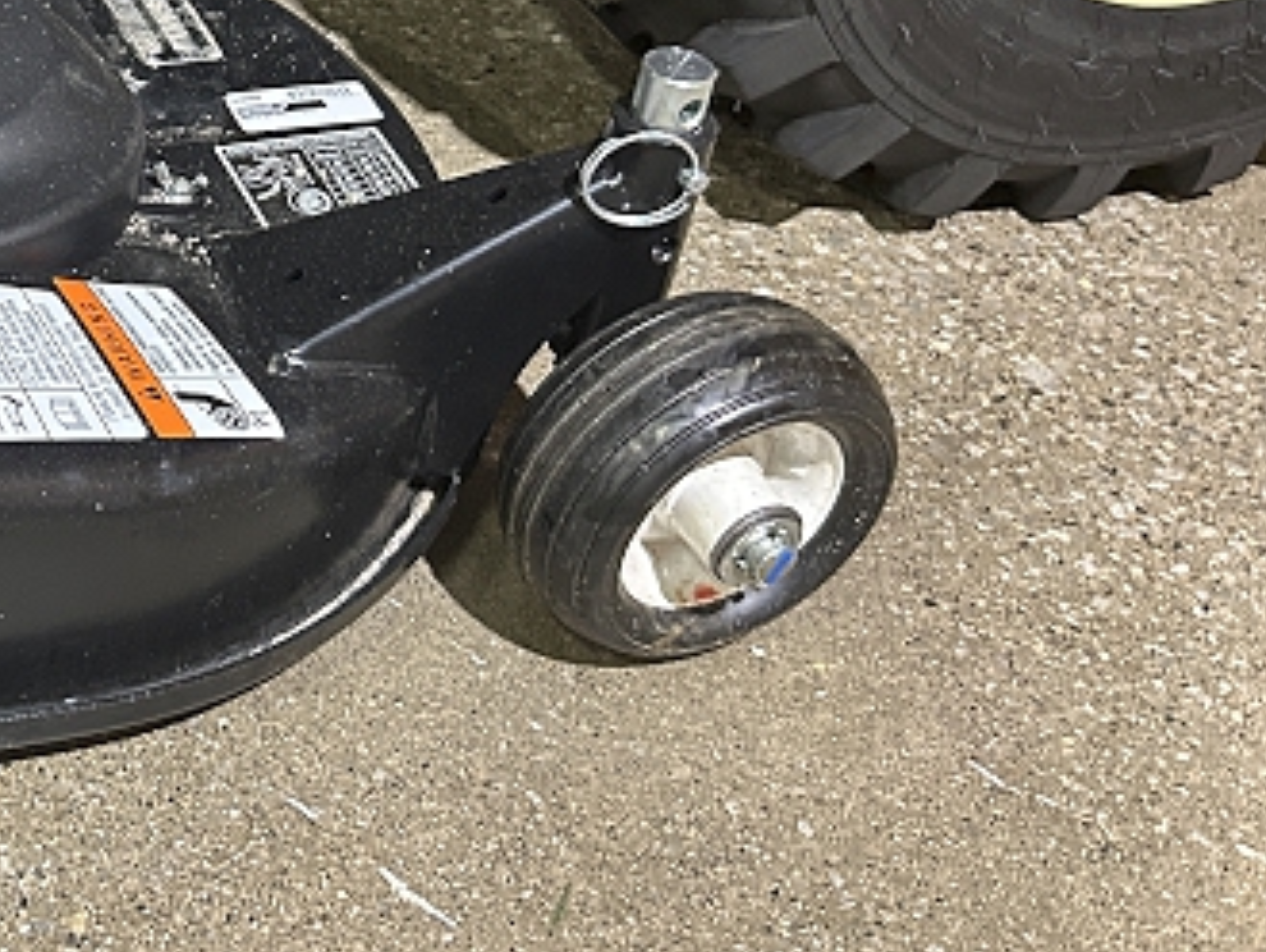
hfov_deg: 27.1
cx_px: -253
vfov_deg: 22.9
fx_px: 2306
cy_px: 154
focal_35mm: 63
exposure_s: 1/60
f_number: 1.5
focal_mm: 5.7
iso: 400
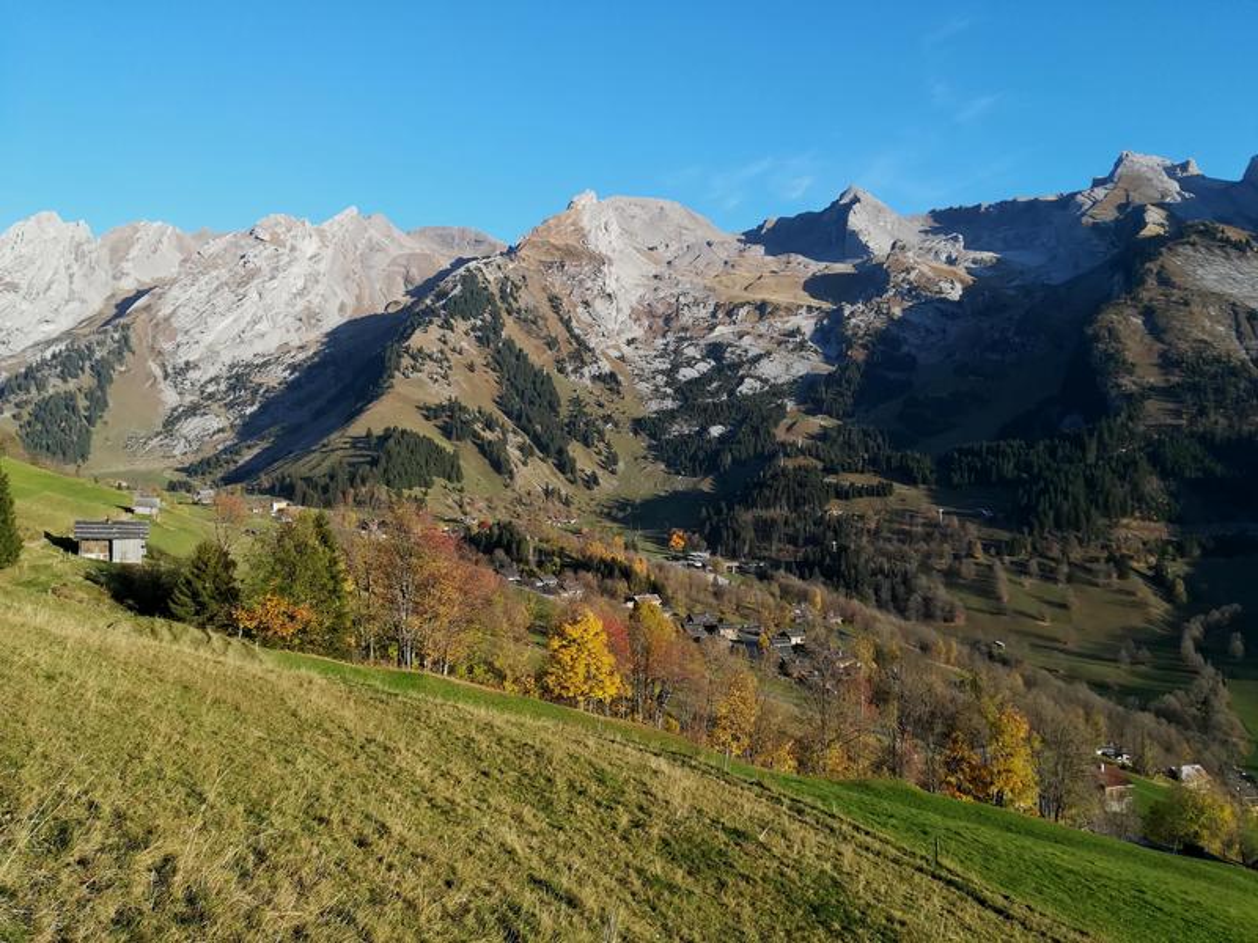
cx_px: 629
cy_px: 472
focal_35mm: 26
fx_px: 945
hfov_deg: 67.3
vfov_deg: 53.1
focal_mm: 3.83
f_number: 2.2
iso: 50
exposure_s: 1/399
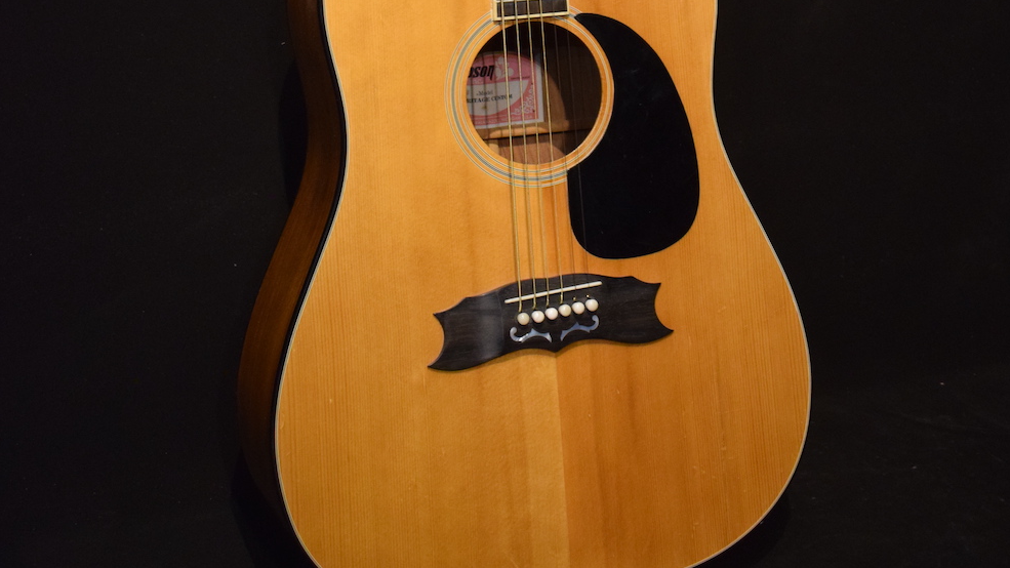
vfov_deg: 18.9
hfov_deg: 35.0
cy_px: -129
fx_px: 1601
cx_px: 510
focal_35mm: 60
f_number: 4
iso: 2000
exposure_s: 1/30
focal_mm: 25
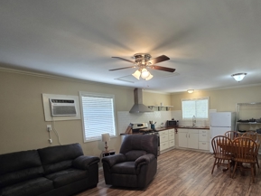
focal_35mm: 18
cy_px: 129
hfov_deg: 85.0
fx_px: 136
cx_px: 172
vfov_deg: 69.8
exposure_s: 1/60
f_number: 2.2
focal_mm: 2.2
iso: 160
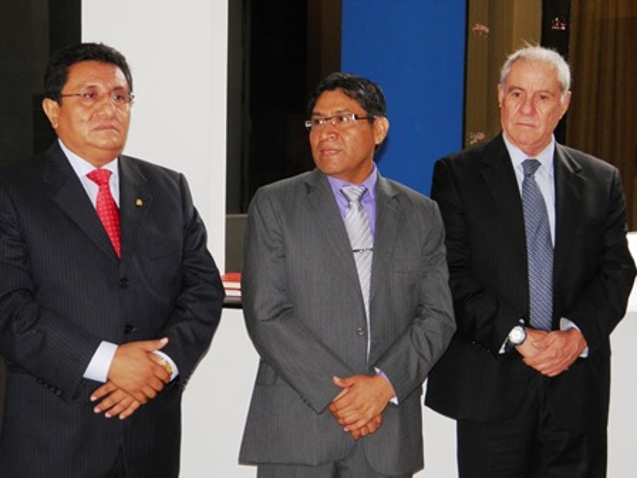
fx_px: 1343
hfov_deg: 26.7
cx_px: 318
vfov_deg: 20.2
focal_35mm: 73
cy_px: 239
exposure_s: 1/100
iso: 125
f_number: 3.9
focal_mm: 13.2
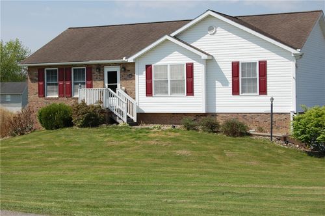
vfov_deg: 20.1
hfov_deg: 29.9
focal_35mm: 68
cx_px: 162
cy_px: 108
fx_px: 609
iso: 200
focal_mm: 45
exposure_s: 1/400
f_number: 10
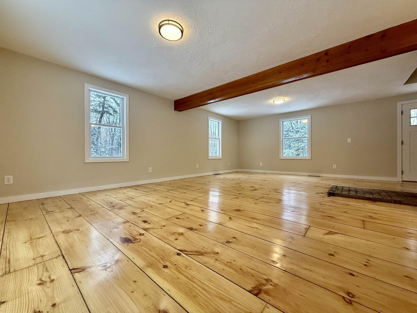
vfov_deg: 85.7
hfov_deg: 102.1
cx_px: 208
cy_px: 156
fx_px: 169
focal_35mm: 14
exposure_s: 1/120
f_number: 2.2
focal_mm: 2.22
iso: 250
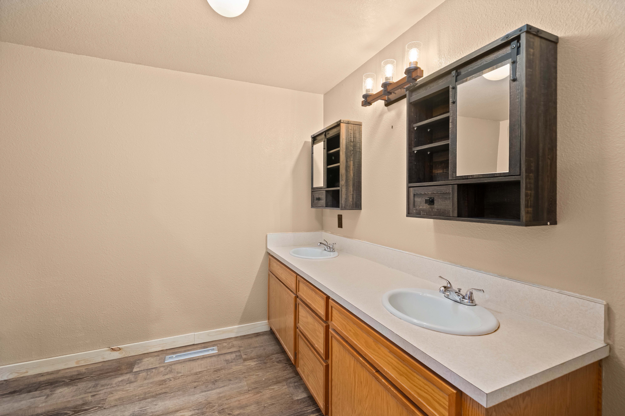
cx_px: 312
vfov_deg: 77.3
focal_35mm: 15
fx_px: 260
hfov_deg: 100.4
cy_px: 208
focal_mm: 15
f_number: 7.1
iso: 1000
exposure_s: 1/2.5
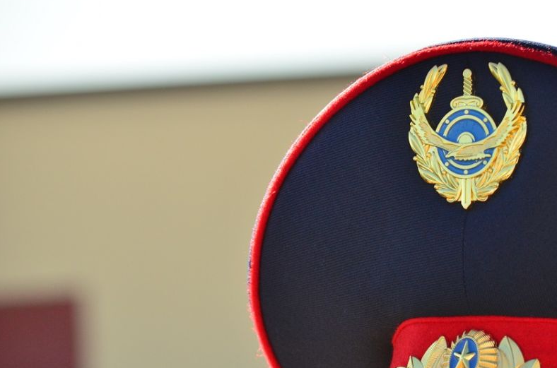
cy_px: 225
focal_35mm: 233
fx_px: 3596
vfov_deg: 5.9
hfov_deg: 8.8
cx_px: 421
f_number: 6.3
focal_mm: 102
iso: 640
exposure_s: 1/1250
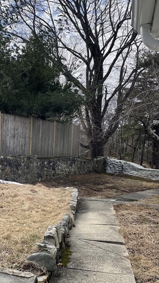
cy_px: 152
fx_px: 337
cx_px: 32
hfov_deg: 26.1
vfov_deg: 45.4
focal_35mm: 45
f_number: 1.6
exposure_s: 1/2020
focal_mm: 4.2
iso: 32
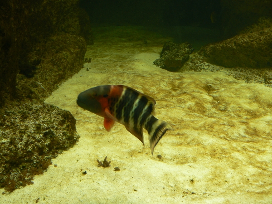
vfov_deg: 39.7
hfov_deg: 51.4
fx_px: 283
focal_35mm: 36
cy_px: 102
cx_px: 136
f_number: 2.8
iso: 80
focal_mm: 6
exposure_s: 1/30
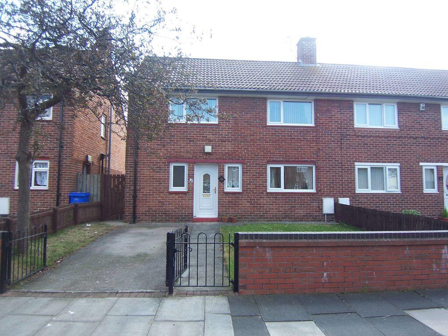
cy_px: 168
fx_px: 298
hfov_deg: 73.9
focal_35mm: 23
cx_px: 224
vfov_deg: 58.9
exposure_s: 1/200
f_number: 2.8
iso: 64
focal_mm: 3.8
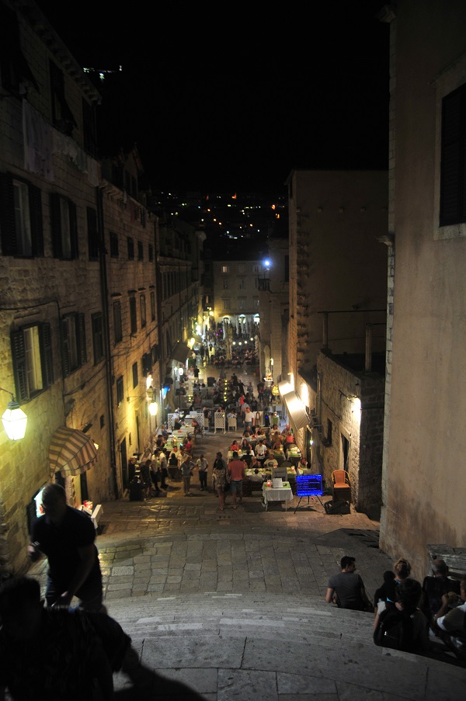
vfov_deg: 70.5
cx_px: 233
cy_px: 350
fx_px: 496
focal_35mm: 26
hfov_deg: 50.3
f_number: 2.8
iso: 400
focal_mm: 17
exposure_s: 1/20
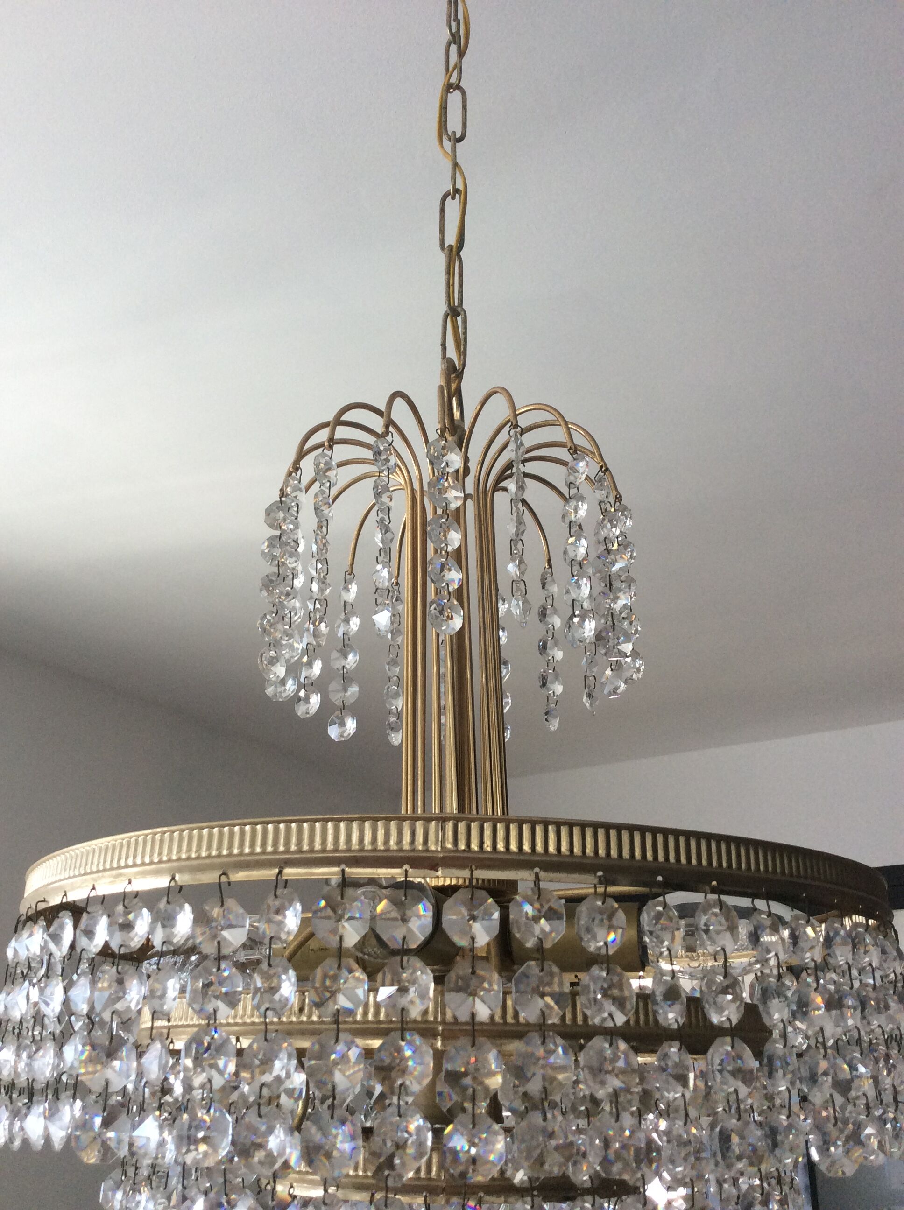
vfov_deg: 56.9
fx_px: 1117
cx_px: 452
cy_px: 605
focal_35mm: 32
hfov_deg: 44.1
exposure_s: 1/100
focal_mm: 3.3
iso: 64
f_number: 2.4
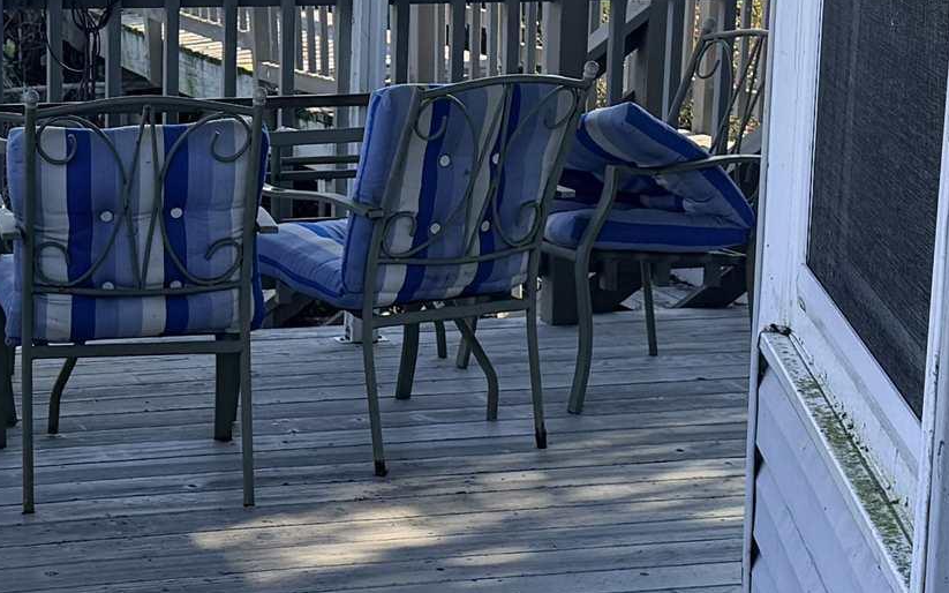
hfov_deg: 21.2
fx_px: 2457
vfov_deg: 13.7
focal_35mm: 95
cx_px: 40
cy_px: 171
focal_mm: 6.76
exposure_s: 1/2053
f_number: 1.78
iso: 100
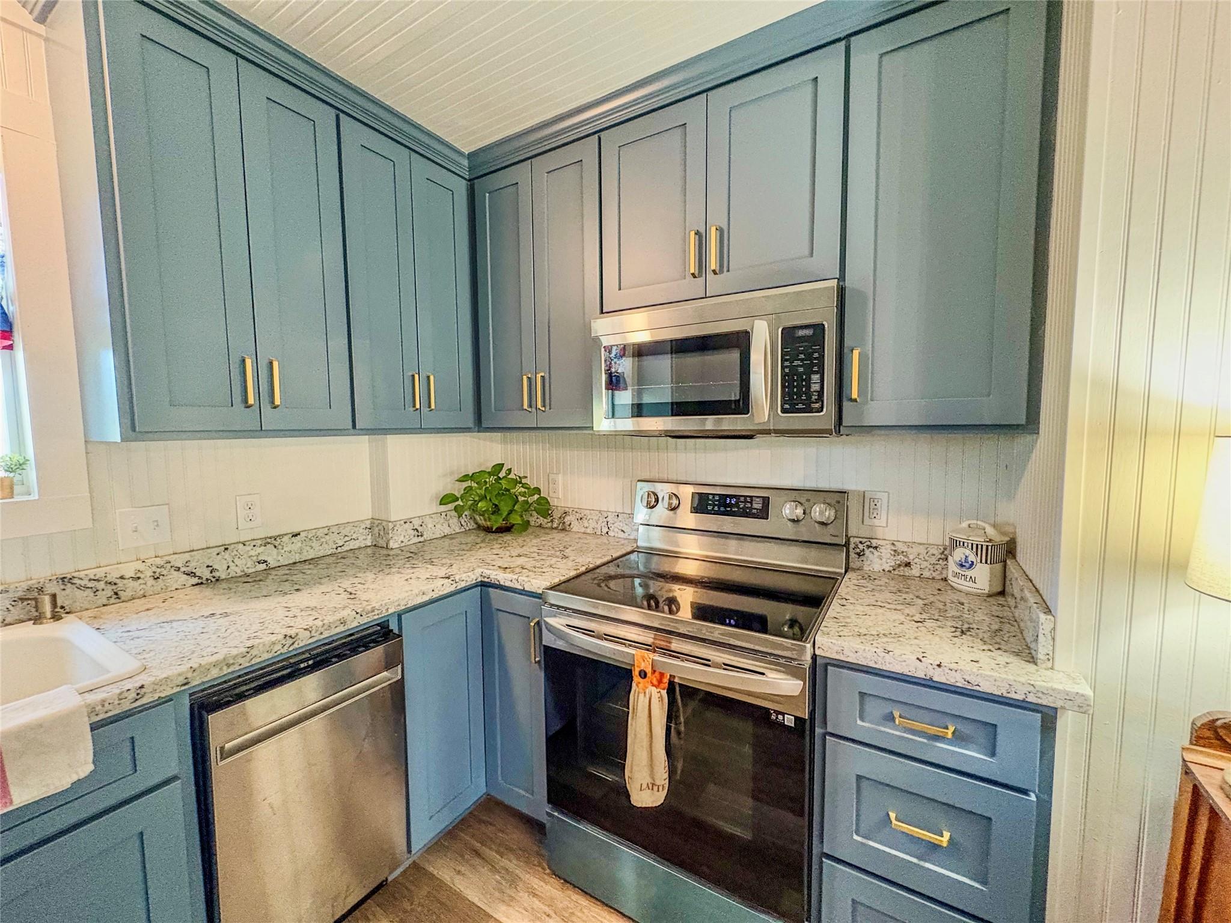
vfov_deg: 85.7
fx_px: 498
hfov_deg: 102.1
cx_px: 616
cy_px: 462
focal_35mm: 14
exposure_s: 1/60
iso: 1000
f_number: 2.2
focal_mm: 2.22
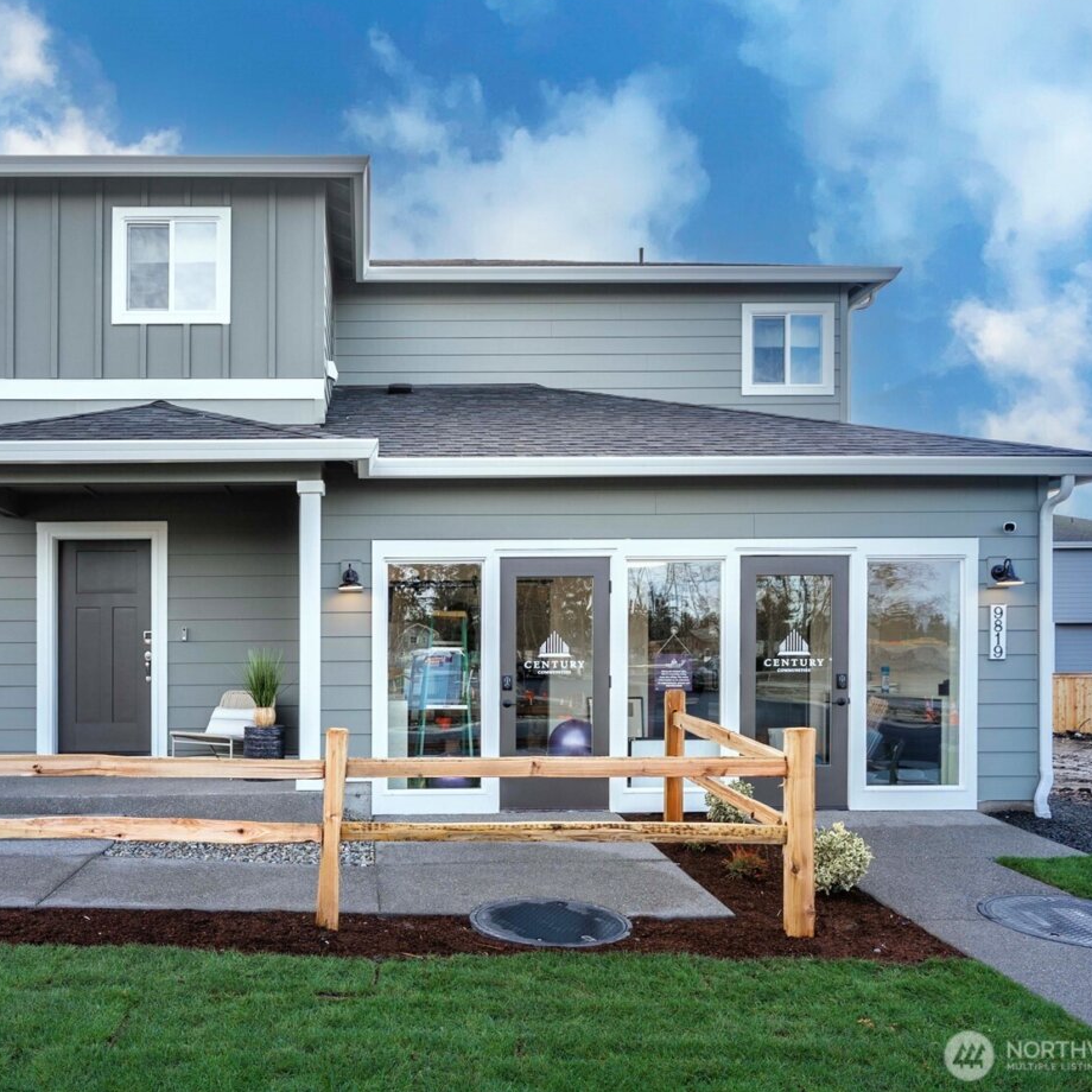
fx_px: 785
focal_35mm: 22
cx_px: 353
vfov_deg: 69.6
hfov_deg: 67.5
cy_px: 538
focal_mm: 17
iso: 80
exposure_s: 1/60
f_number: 7.1
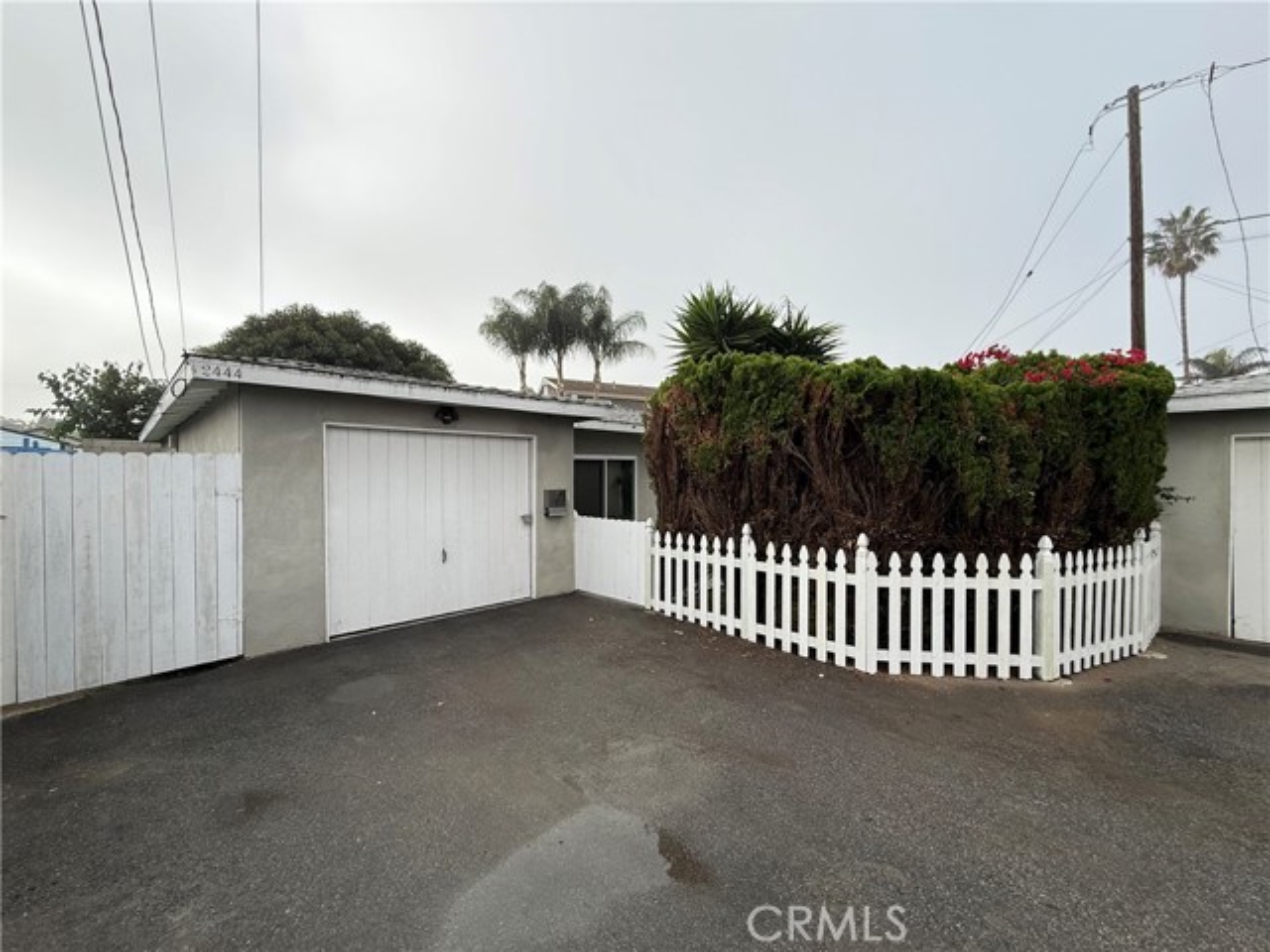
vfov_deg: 85.7
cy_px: 476
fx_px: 514
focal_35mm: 14
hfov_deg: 102.1
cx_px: 635
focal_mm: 2.22
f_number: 2.2
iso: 50
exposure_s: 1/1105
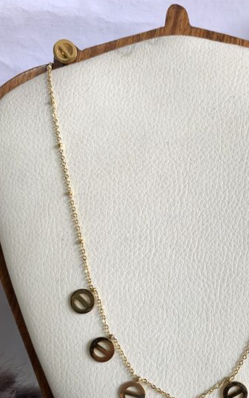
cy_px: 270
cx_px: 187
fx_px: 435
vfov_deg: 48.3
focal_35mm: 40
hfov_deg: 31.4
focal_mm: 4.25
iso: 25
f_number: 1.8
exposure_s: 1/100
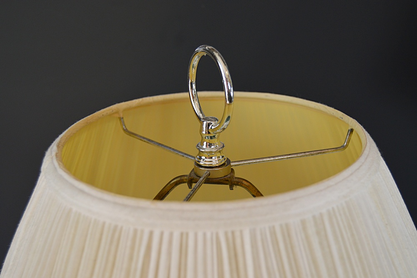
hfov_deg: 35.1
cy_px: 139
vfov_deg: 23.7
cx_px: 208
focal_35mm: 57
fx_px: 660
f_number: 4.8
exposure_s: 1/60
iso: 450
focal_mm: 38
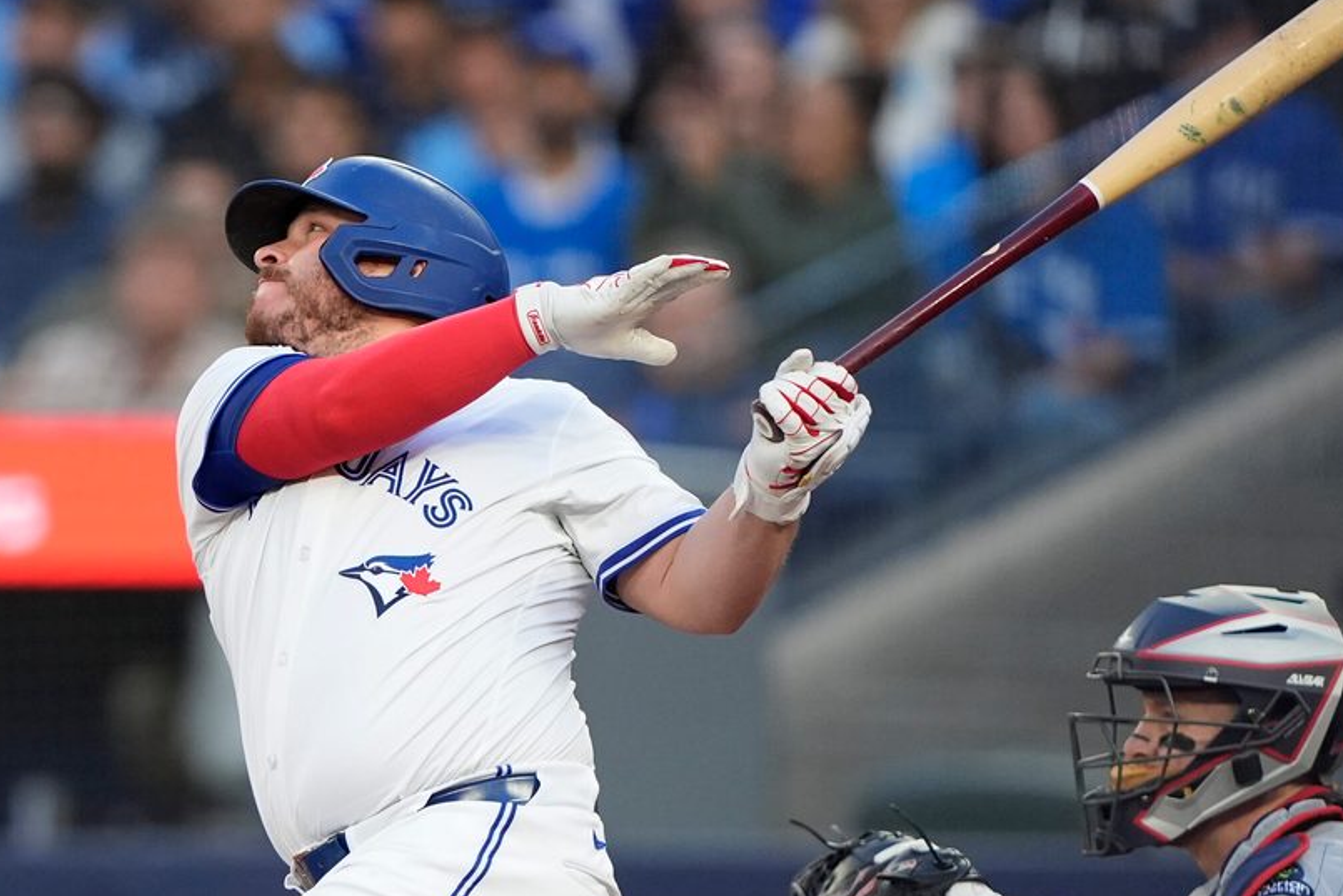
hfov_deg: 4.1
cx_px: 592
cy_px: 523
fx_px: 18991
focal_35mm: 509
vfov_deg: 2.7
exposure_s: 1/2500
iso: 2000
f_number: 2.8
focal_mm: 400
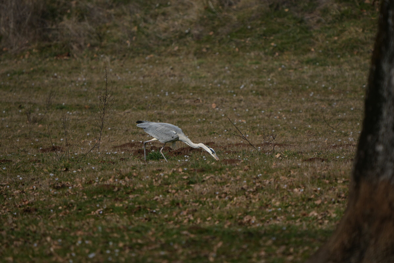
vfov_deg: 1.5
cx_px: 197
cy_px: 132
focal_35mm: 900
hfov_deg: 2.3
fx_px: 9849
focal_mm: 600
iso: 100
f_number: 6.3
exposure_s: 1/800
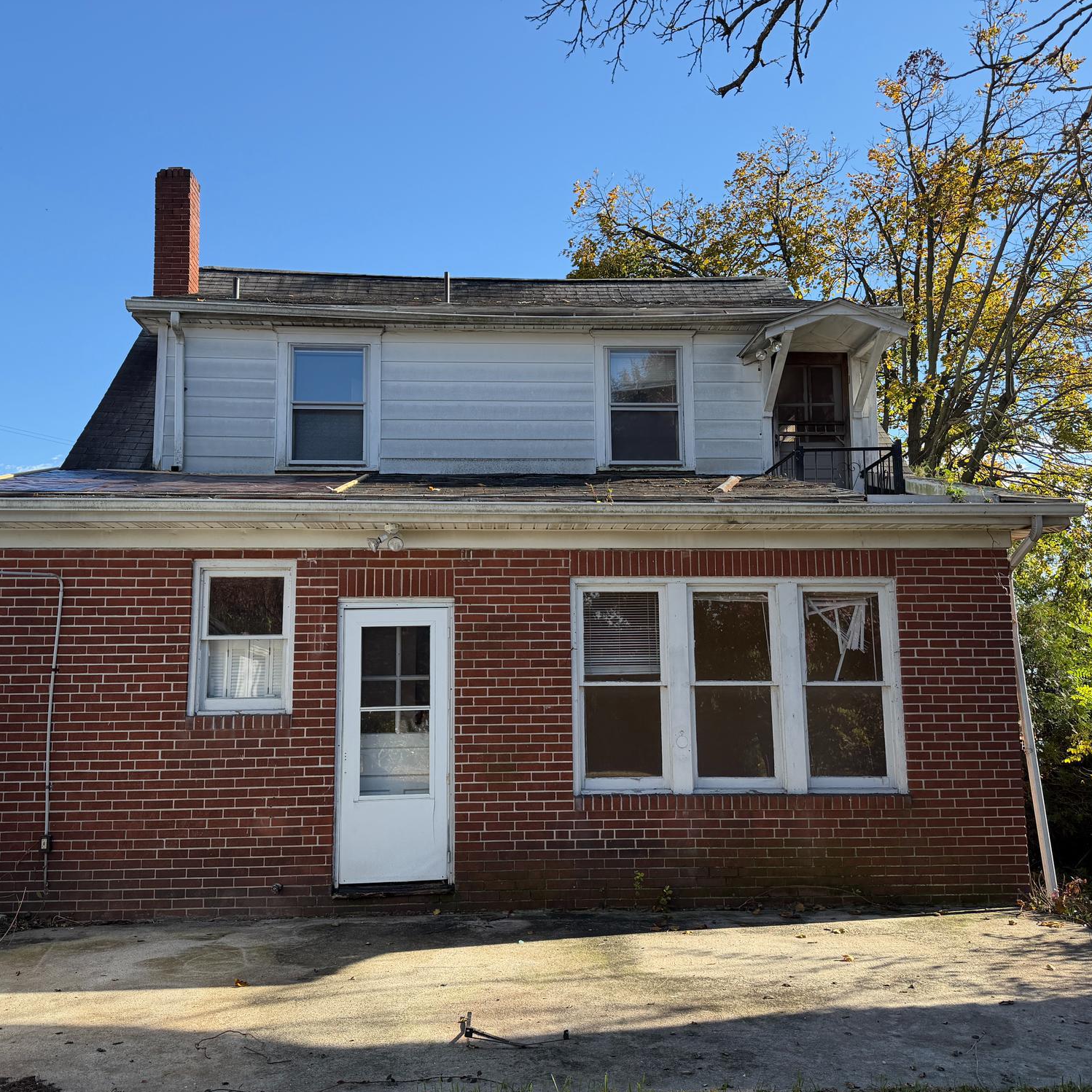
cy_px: 558
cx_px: 535
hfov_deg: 55.6
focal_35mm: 29
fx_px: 1035
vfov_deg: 55.6
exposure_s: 1/2525
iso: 100
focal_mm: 6.76
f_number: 1.78
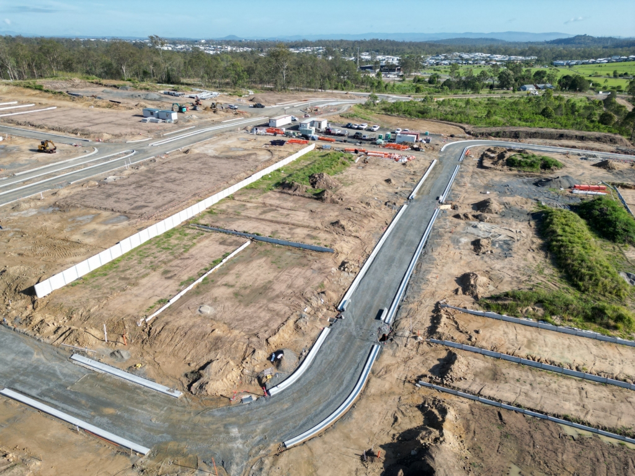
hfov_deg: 71.6
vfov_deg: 56.8
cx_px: 318
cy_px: 238
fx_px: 440
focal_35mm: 24
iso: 110
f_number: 1.7
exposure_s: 1/2000
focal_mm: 6.72
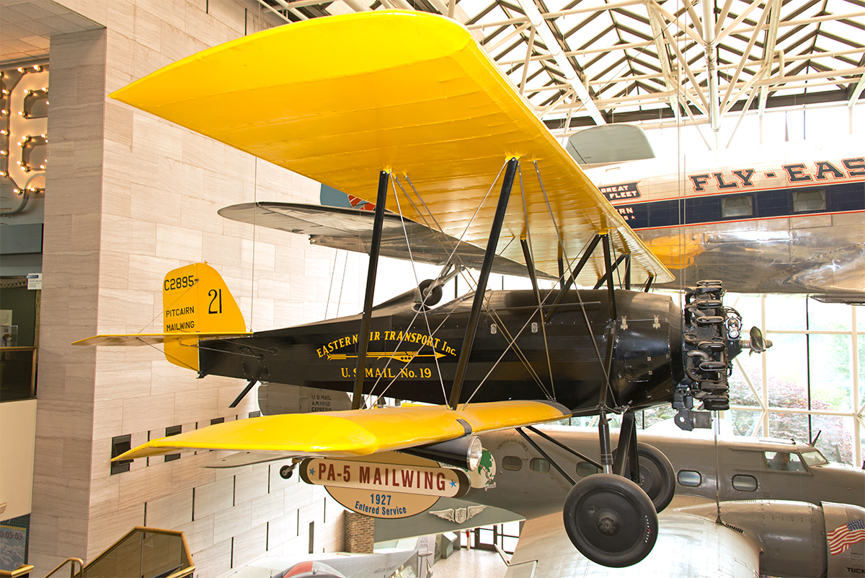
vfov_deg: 46.4
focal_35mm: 28
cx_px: 432
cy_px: 289
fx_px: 673
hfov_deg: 65.5
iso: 320
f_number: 5.6
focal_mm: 28
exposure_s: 1/20
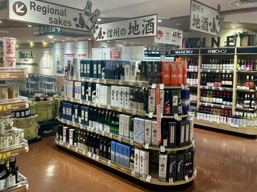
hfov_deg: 55.4
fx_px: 245
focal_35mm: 33
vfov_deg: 42.8
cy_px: 83
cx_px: 132
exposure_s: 1/120
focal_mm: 5.7
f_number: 1.5
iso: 80
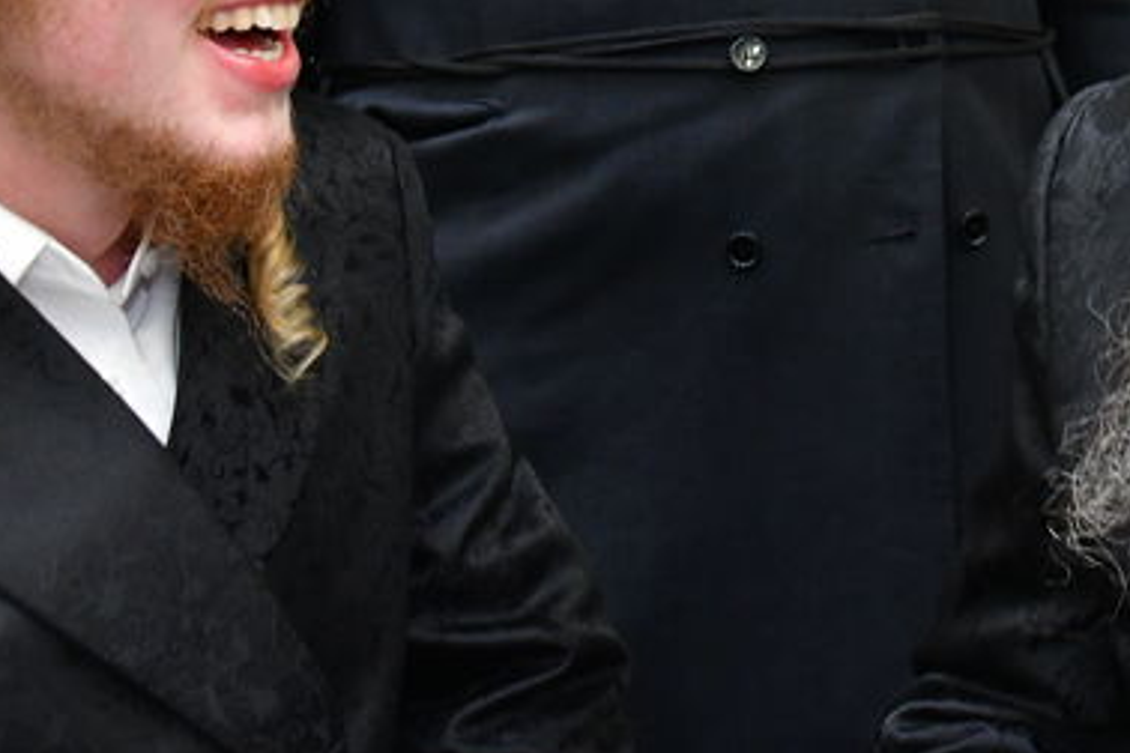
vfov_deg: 12.2
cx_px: 834
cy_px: -19
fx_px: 3484
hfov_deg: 18.3
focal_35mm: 111
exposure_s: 1/100
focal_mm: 30
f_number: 5.6
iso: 2000
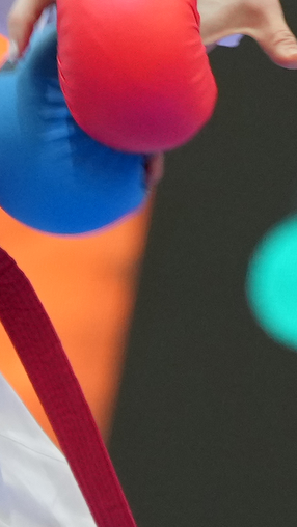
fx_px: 15782
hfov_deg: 1.1
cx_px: 555
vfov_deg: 1.9
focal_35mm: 1128
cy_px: -203
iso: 1600
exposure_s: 1/1000
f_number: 2.8
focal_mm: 146
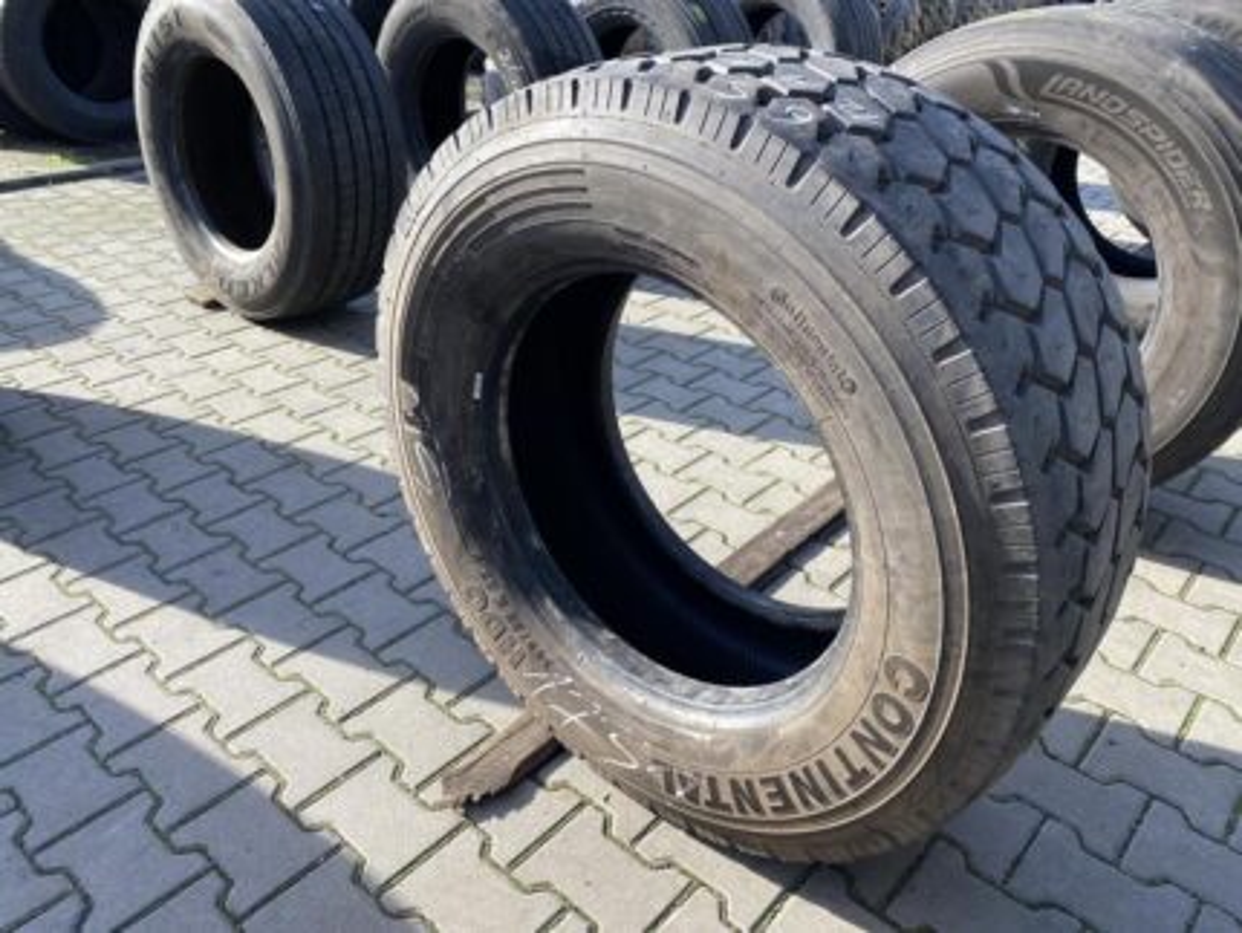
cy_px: 466
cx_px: 621
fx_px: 933
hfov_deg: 67.3
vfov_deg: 53.1
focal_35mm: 26
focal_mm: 4.25
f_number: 1.8
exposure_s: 1/458
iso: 32
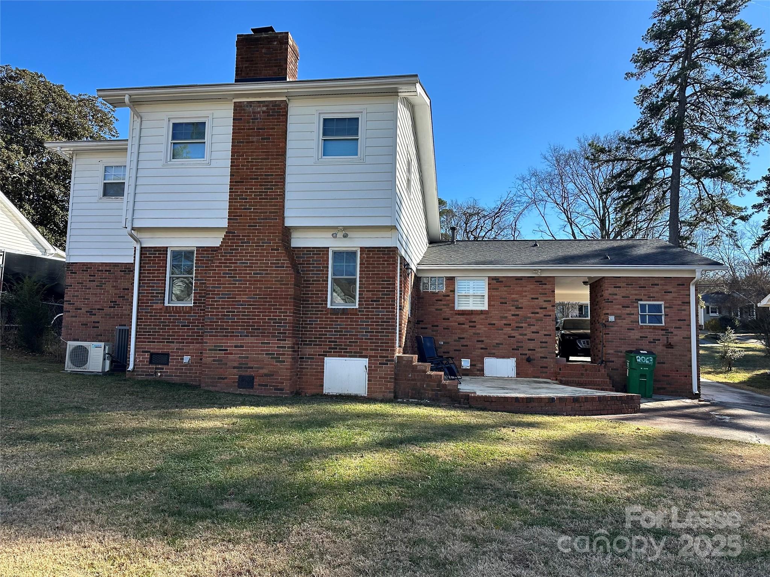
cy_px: 288
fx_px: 534
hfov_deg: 71.6
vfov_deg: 56.8
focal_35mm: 24
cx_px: 385
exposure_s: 1/1988
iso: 80
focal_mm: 6.86
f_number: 1.78
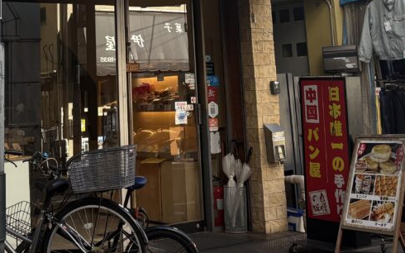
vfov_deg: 17.1
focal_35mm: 72
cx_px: 135
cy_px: -64
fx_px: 795
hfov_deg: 28.4
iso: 64
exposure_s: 1/1064
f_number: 1.6
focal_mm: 5.96
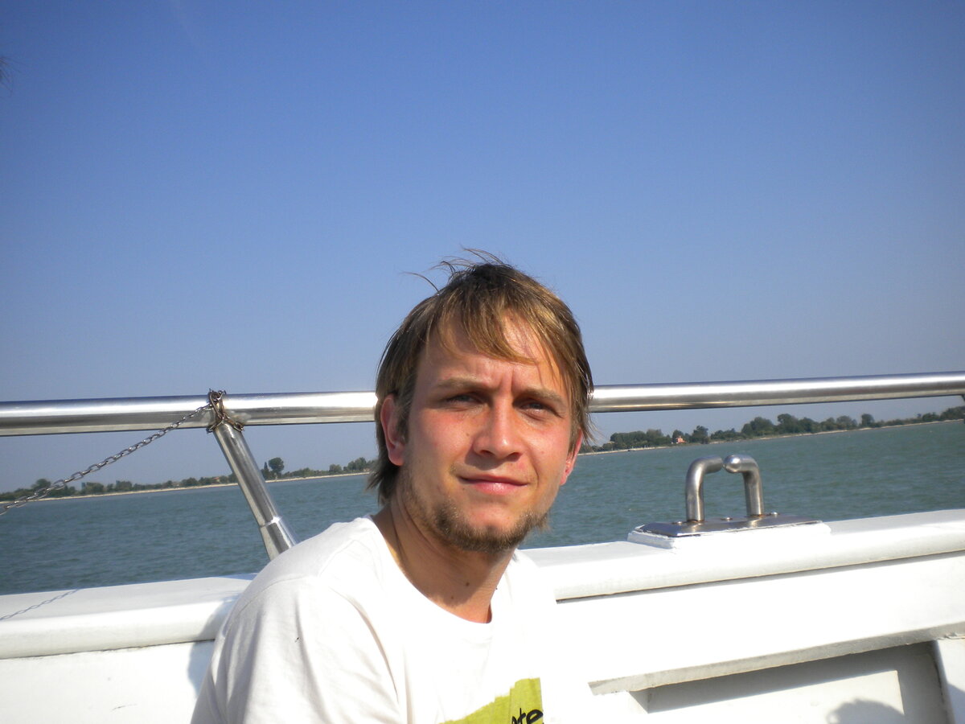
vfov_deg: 40.7
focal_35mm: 35
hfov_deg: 52.6
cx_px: 482
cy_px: 362
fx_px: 976
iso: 80
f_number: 4.6
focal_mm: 6.3
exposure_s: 1/860
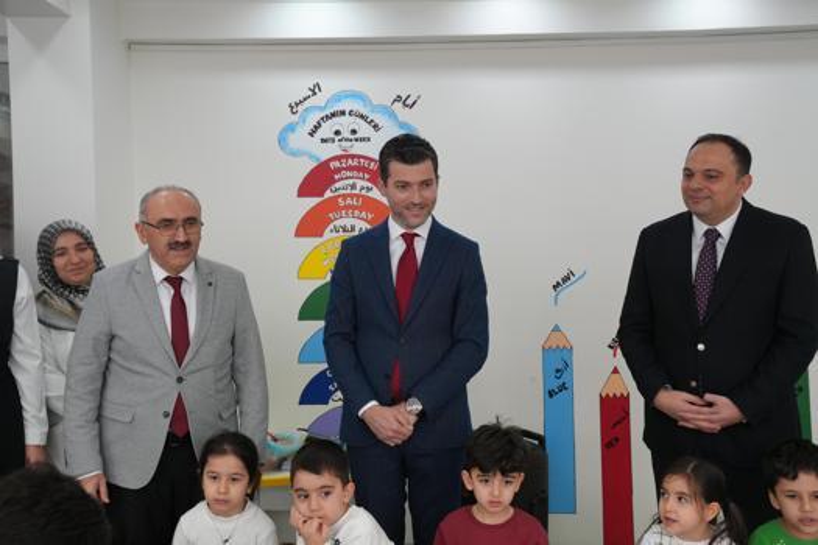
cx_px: 409
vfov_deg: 31.9
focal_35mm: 42
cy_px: 272
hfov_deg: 46.4
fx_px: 954
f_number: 4
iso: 1600
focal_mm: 42
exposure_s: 1/160
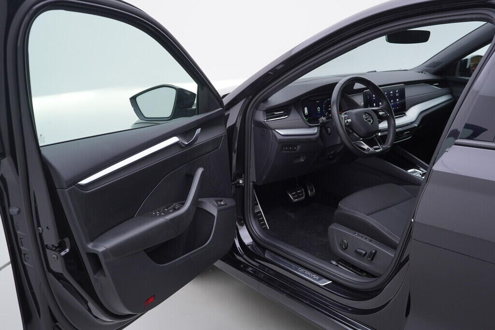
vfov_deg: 36.9
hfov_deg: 53.1
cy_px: 165
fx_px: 495
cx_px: 248
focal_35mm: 36
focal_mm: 24
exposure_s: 1/60
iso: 125
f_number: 3.5
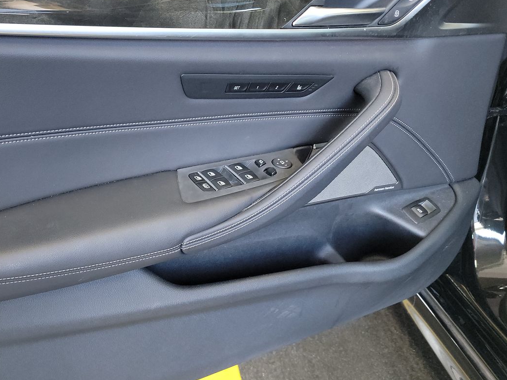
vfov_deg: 38.6
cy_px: 208
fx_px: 542
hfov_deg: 48.3
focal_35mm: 37
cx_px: 127
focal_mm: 6.7
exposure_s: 1/59
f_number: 1.8
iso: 706
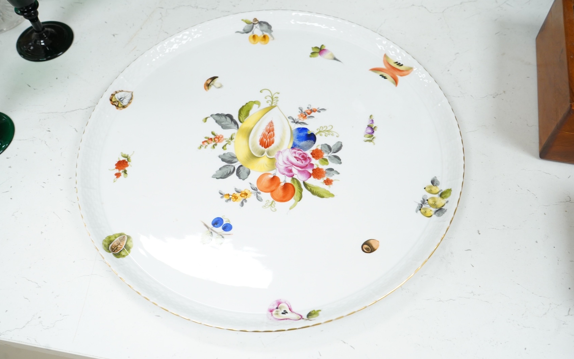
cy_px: 183
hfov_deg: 56.7
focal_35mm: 34
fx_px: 532
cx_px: 287
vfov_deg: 37.3
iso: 2500
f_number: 7.1
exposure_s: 1/80
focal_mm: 33
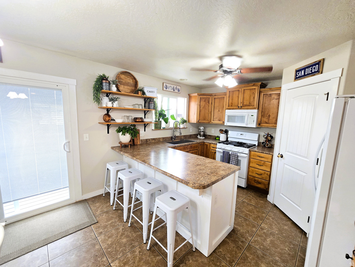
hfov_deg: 106.2
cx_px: 178
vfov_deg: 89.9
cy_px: 134
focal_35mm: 13
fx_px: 133
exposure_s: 1/60
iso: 200
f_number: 2.2
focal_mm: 2.2
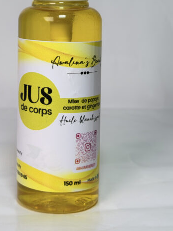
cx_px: 60
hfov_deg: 17.7
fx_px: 553
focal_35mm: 83
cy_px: 50
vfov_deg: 23.3
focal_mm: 6.76
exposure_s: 1/140
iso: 50
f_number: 1.78
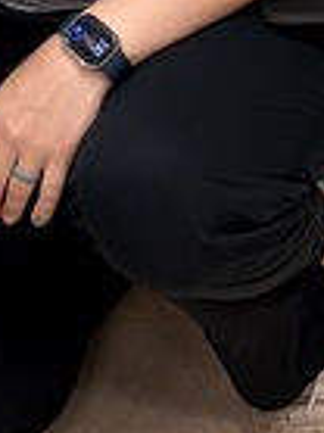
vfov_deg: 9.3
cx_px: -545
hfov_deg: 7.1
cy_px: -558
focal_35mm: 192
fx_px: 2400
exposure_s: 1/120
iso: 125
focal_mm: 5.96
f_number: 1.6
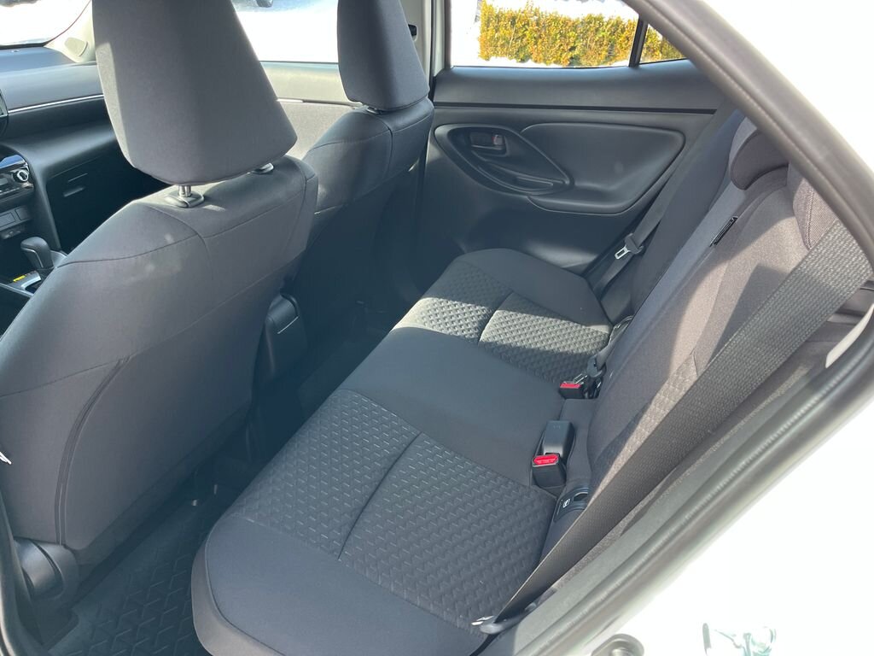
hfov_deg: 67.3
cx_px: 437
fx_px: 656
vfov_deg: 53.1
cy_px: 328
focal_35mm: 26
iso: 64
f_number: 1.6
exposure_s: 1/122
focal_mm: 5.1
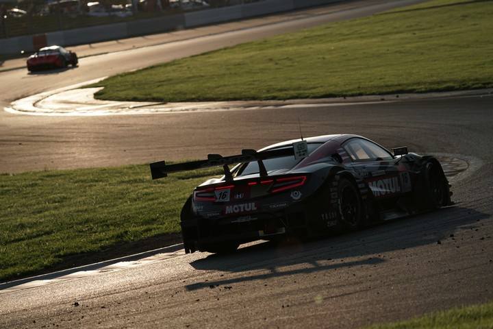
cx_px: 246
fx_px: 2739
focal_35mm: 200
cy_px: 164
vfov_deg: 6.9
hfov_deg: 10.3
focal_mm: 200
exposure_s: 1/1250
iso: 200
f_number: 6.3
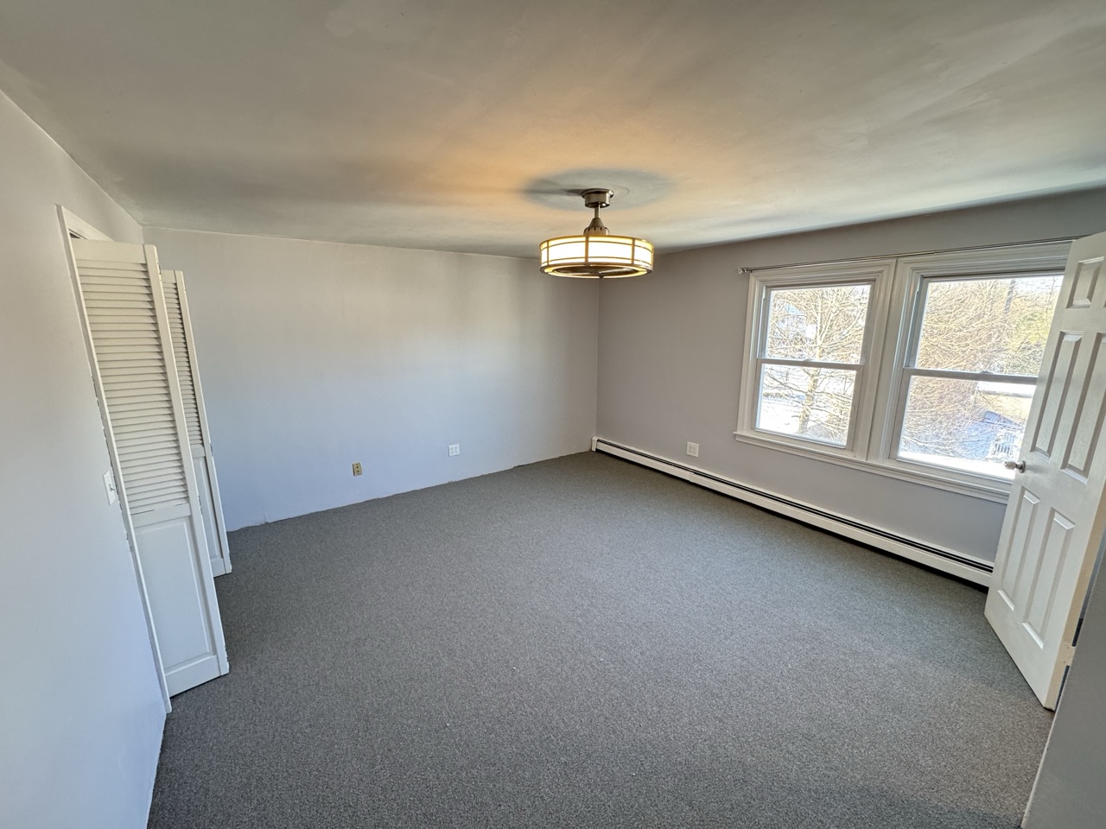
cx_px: 553
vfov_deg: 85.7
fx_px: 447
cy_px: 414
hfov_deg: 102.1
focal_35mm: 14
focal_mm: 2.22
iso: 250
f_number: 2.2
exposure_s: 1/60
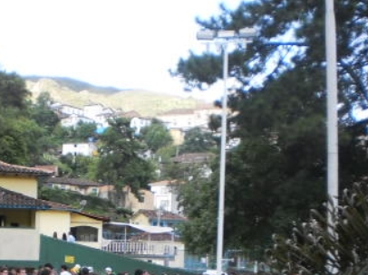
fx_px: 754
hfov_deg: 26.8
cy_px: 235
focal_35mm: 71
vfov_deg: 20.4
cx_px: 62
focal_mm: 6.3
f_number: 3.1
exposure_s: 1/160
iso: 100
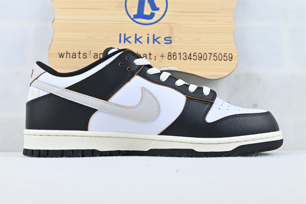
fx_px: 402
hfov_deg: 41.7
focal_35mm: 47
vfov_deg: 28.5
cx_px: 153
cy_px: 102
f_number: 5
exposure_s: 1/40
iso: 100
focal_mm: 31.5
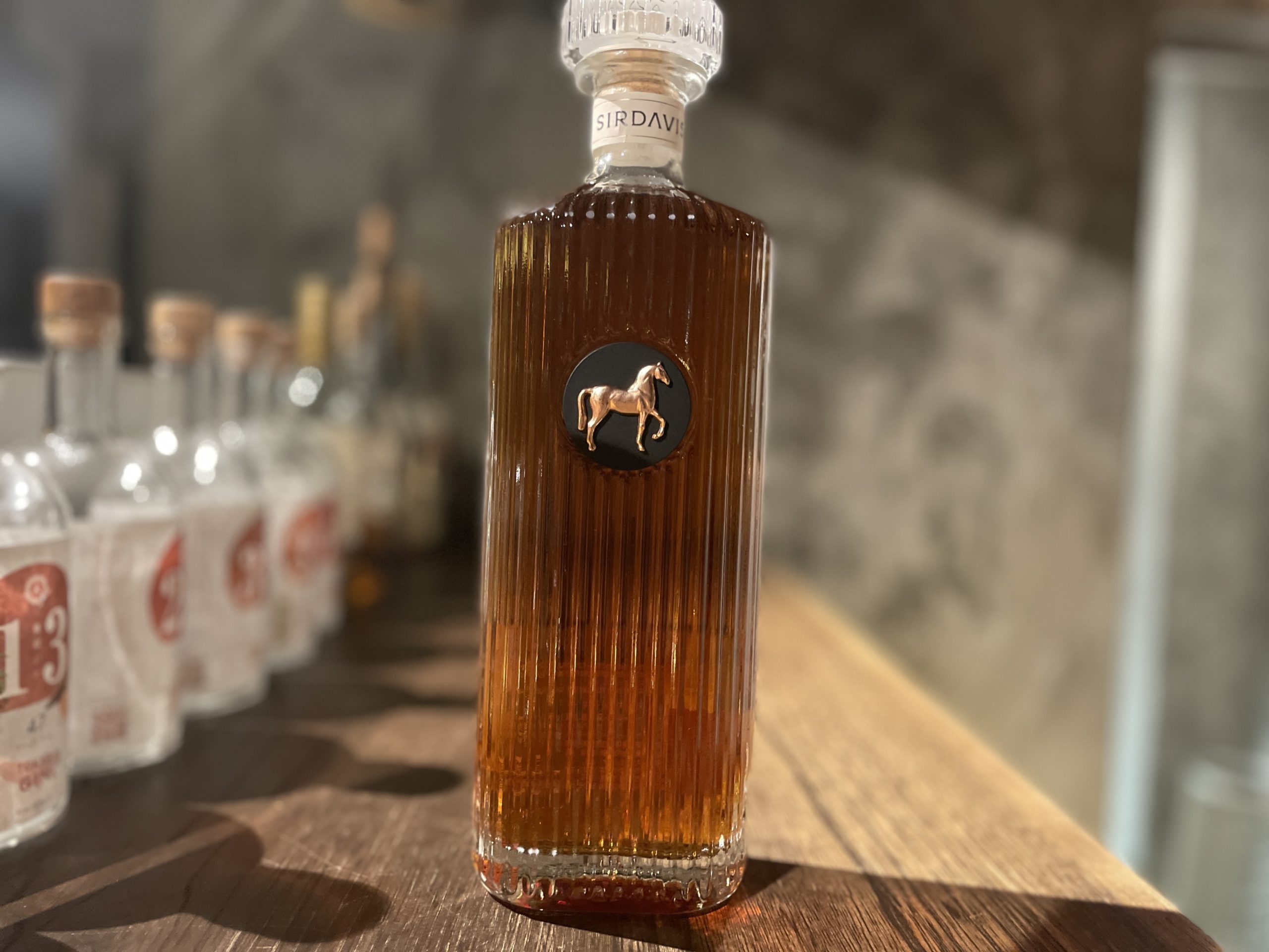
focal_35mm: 26
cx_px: 634
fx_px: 953
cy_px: 476
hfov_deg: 67.3
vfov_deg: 53.1
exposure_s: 1/33
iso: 500
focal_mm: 4.2
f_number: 1.6
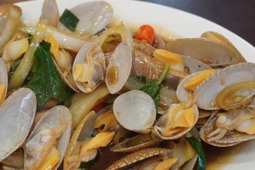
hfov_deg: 26.6
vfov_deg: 17.9
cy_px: 95
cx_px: 93
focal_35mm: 76
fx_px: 538
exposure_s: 1/100
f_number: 5
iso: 1000
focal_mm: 34
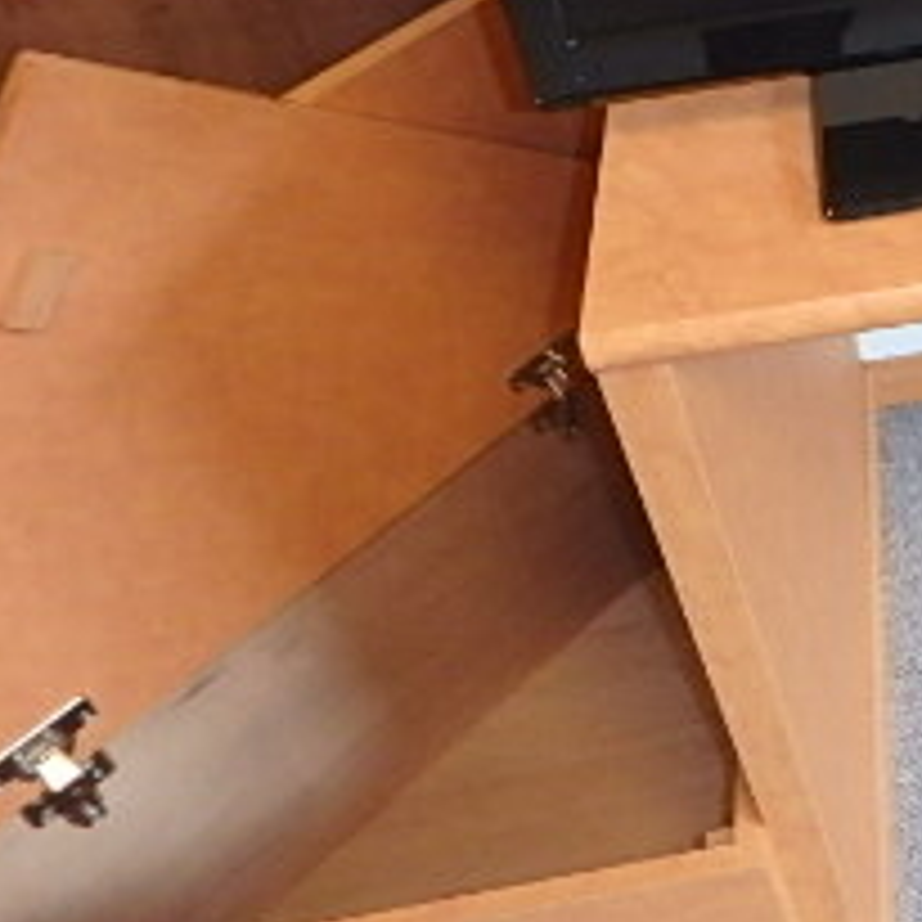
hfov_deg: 23.4
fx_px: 1748
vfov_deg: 28.5
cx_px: 1399
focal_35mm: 58
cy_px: 112
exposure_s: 1/30
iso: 400
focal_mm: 3.7
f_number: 3.5
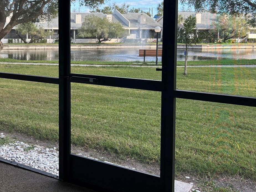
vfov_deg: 31.8
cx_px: 71
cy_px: 56
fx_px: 333
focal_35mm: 45
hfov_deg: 41.1
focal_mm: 5.7
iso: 50
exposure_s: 1/326
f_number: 1.5
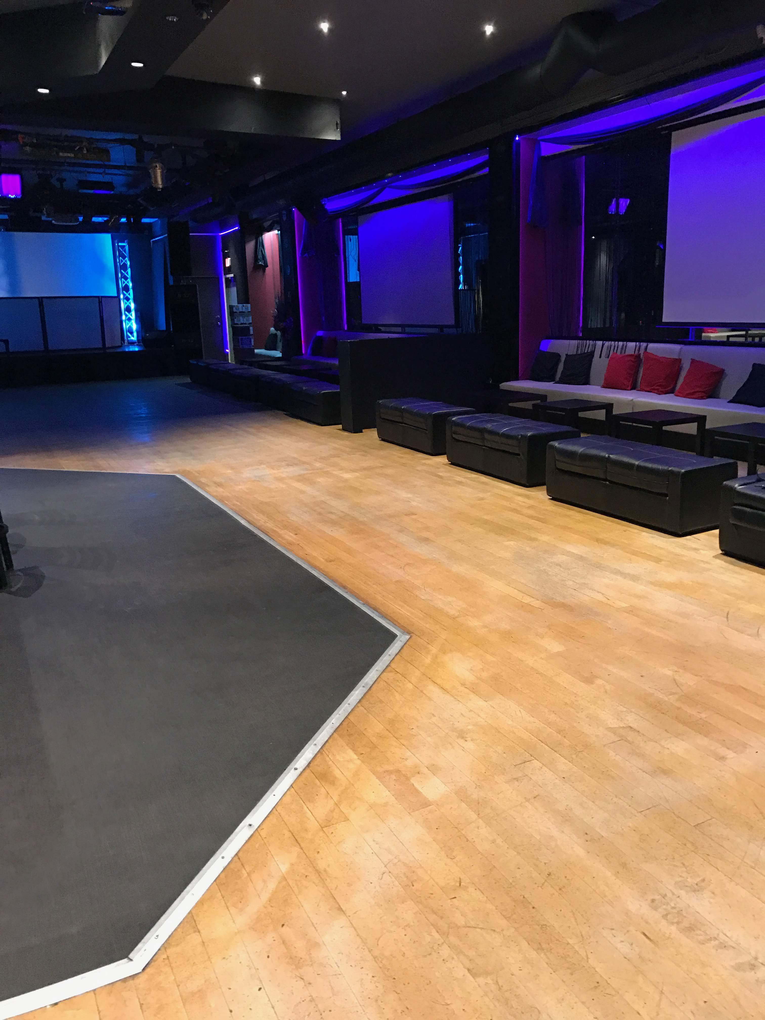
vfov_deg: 63.4
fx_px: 825
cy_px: 510
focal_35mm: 28
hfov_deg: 49.7
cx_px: 382
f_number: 1.8
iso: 100
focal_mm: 3.99
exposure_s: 1/11
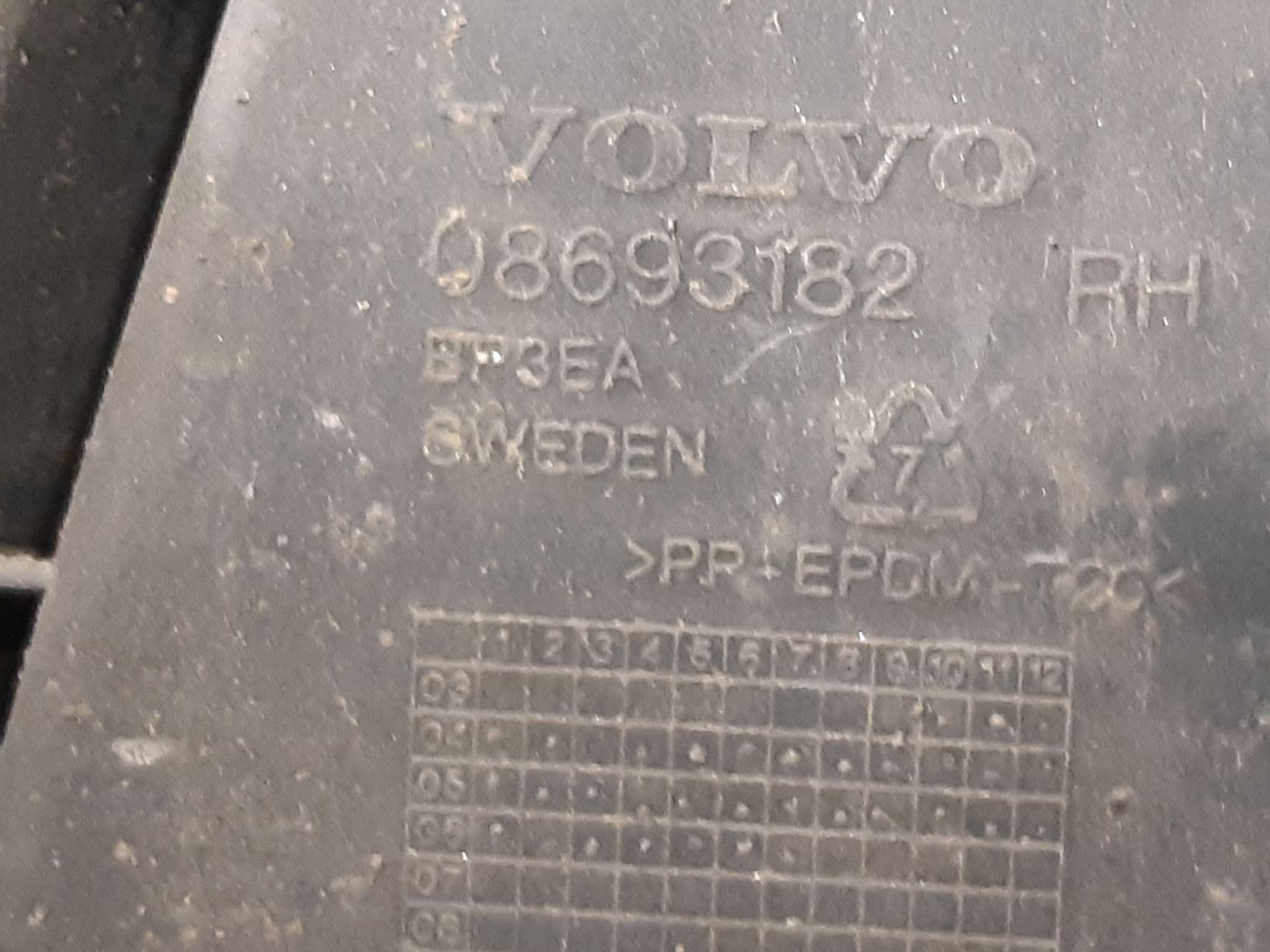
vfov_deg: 42.6
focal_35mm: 33
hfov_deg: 54.9
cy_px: 363
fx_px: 1211
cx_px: 776
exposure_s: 1/25
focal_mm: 3.93
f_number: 1.7
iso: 400
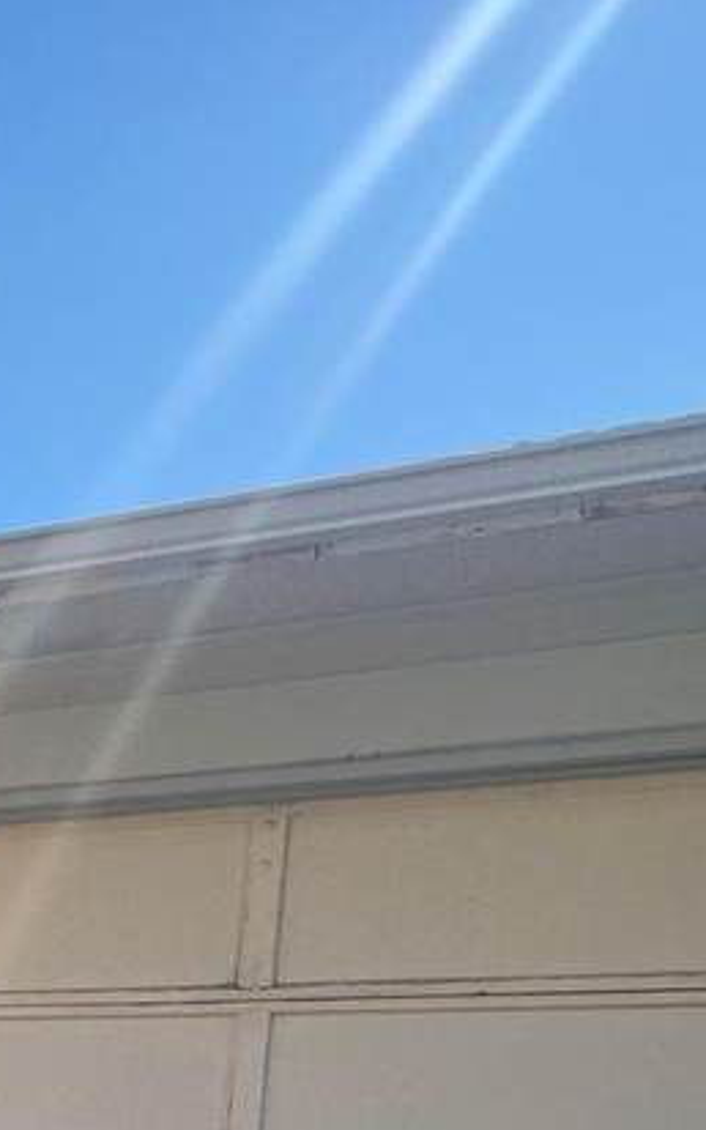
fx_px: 1417
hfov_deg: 17.0
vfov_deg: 36.4
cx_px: -824
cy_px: 1261
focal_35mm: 46
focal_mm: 2.22
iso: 40
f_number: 2.2
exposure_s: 1/392
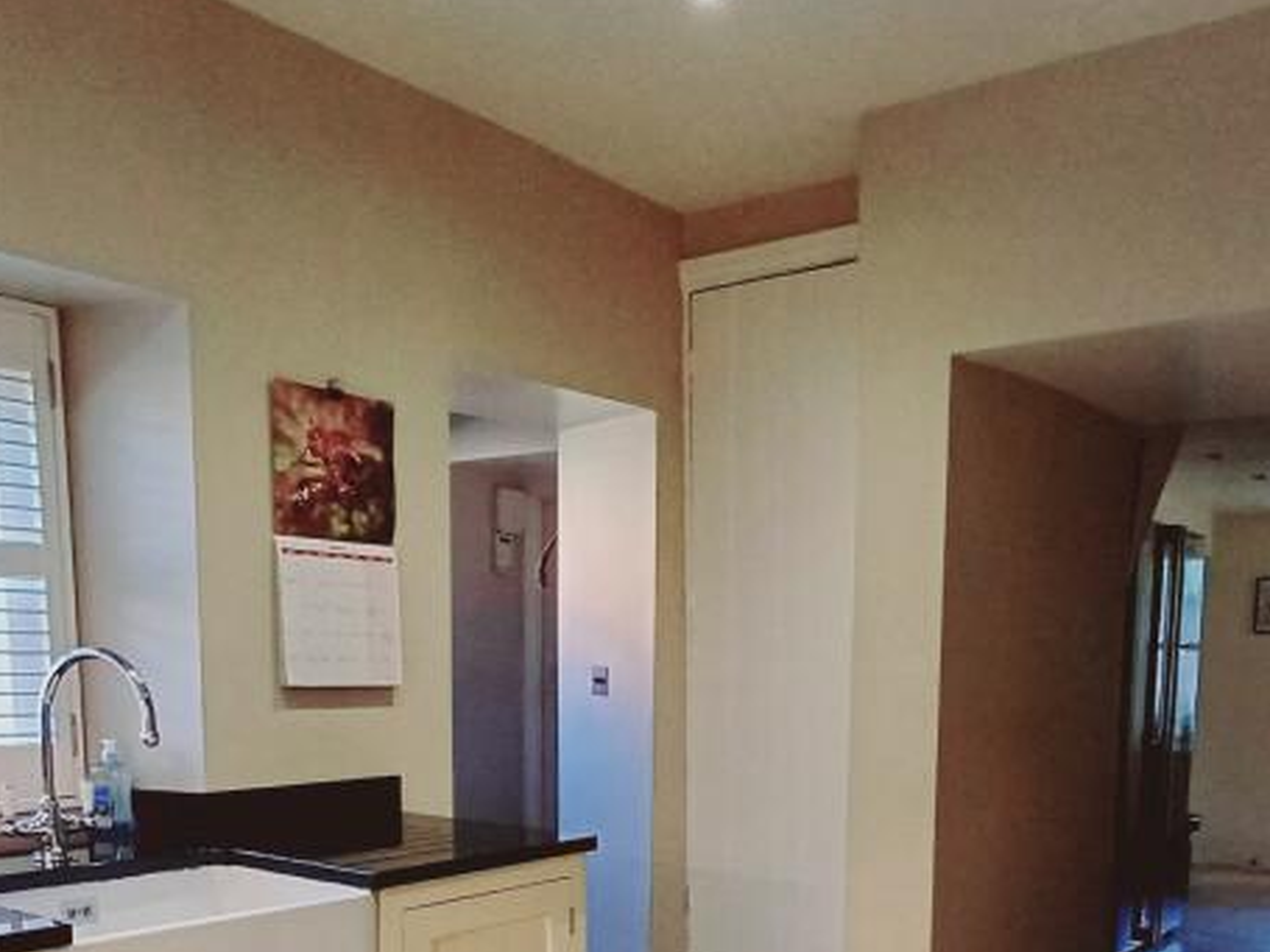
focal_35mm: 36
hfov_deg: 51.4
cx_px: 653
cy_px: 863
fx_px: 1320
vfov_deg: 37.0
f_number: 2.2
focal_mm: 1.64
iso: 160
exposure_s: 1/50
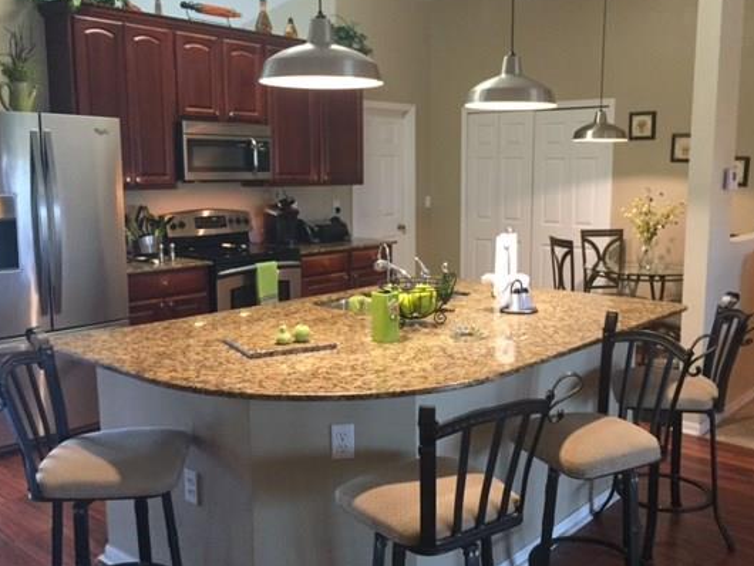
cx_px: 423
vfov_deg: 40.7
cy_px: 274
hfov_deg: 52.5
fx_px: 763
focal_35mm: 35
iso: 250
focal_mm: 4.15
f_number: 2.2
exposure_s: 1/30
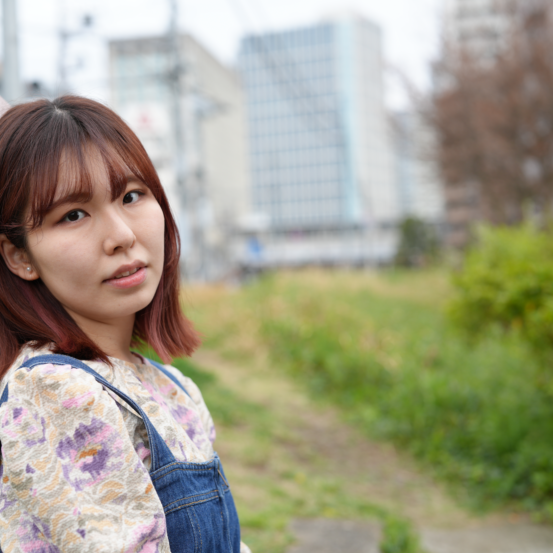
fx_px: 1157
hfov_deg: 26.8
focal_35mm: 64
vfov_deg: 26.9
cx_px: 193
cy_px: 276
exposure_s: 1/500
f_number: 2.8
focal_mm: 50
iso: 100
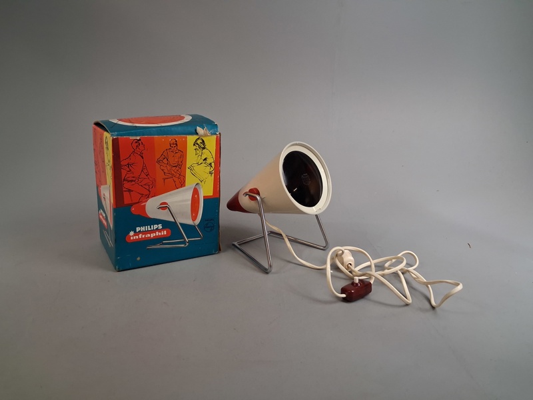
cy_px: 200
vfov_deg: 51.4
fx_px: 416
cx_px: 266
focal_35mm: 27
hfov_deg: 65.3
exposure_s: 1/100
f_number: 1.8
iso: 400
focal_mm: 4
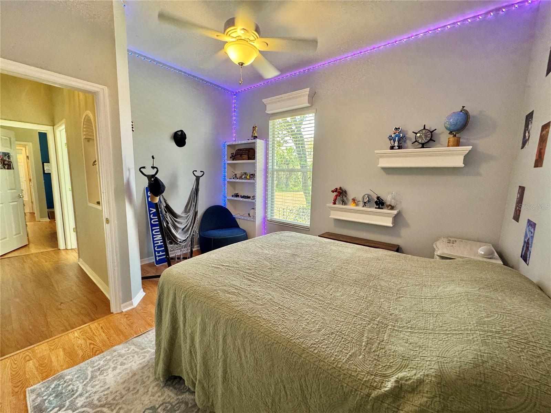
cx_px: 276
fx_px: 223
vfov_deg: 85.7
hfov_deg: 102.1
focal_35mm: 14
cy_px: 206
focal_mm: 2.22
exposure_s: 1/60
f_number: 2.2
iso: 200
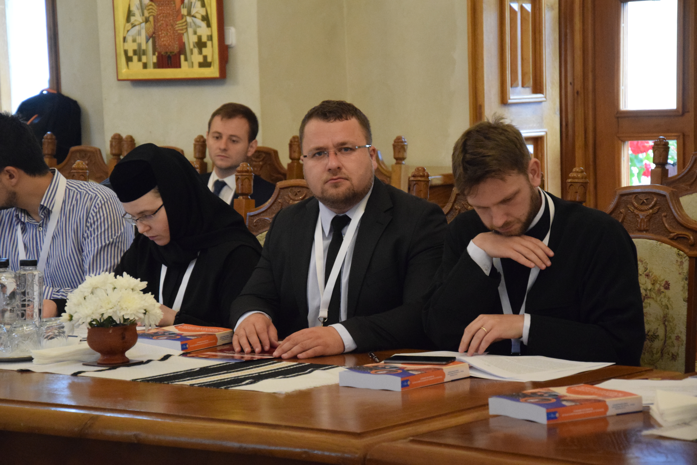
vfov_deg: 11.4
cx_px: 348
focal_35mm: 120
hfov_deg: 17.1
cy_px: 232
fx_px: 2323
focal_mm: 80
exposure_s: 1/60
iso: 5000
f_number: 5.3
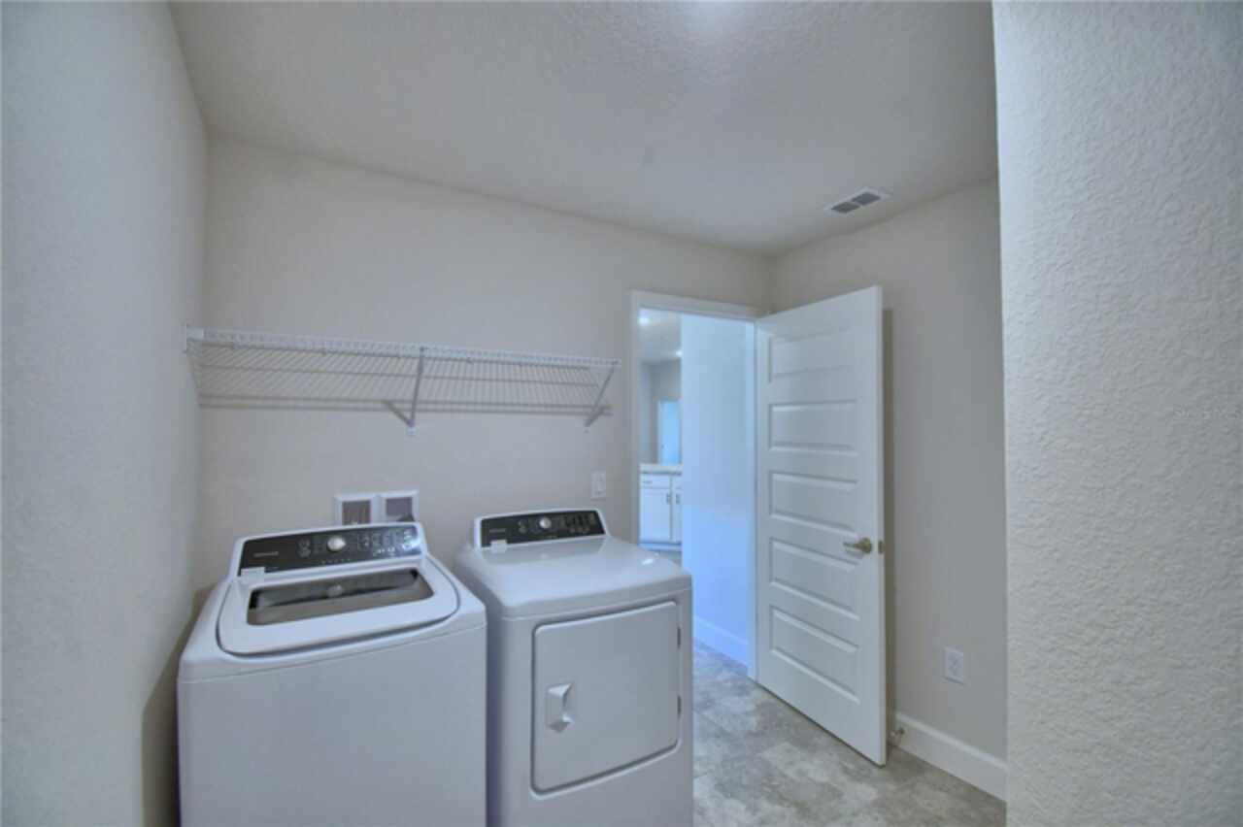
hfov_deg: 100.4
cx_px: 622
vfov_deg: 77.3
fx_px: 518
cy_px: 414
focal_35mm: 15
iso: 450
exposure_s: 1/30
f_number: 4.5
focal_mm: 10
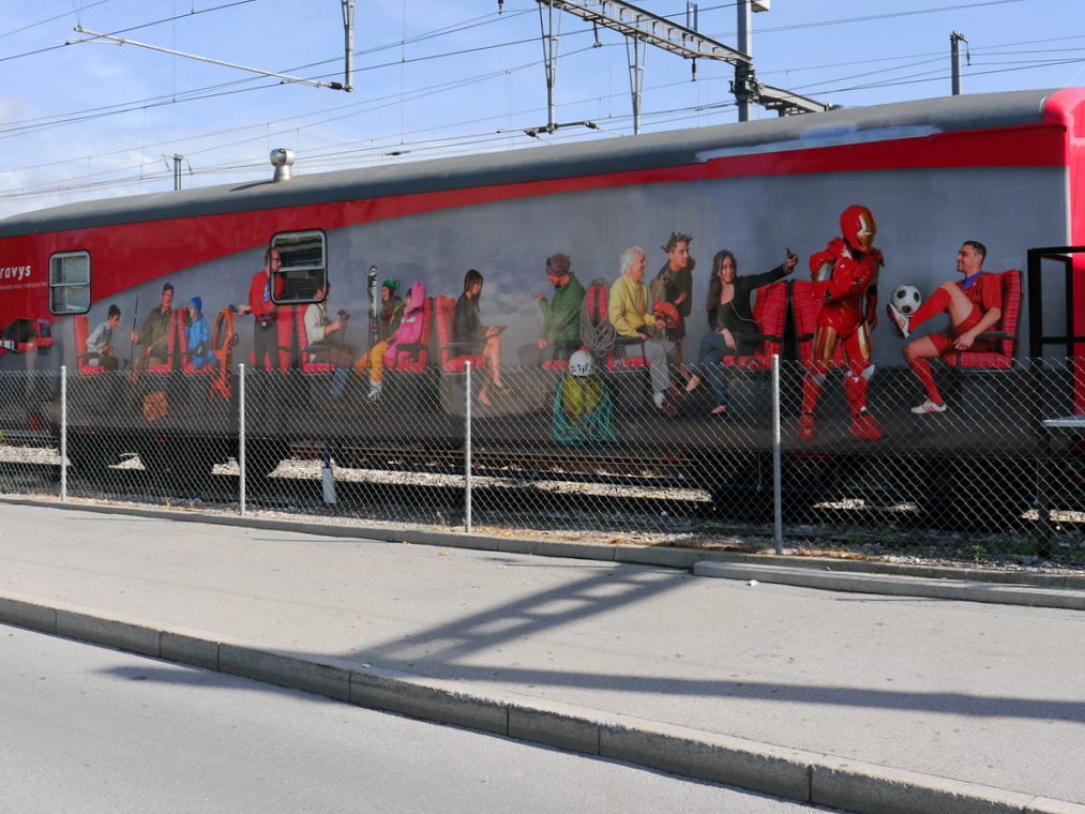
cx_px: 541
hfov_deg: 42.1
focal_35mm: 45
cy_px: 344
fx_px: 1411
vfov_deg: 32.1
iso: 160
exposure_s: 1/320
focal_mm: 19
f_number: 8
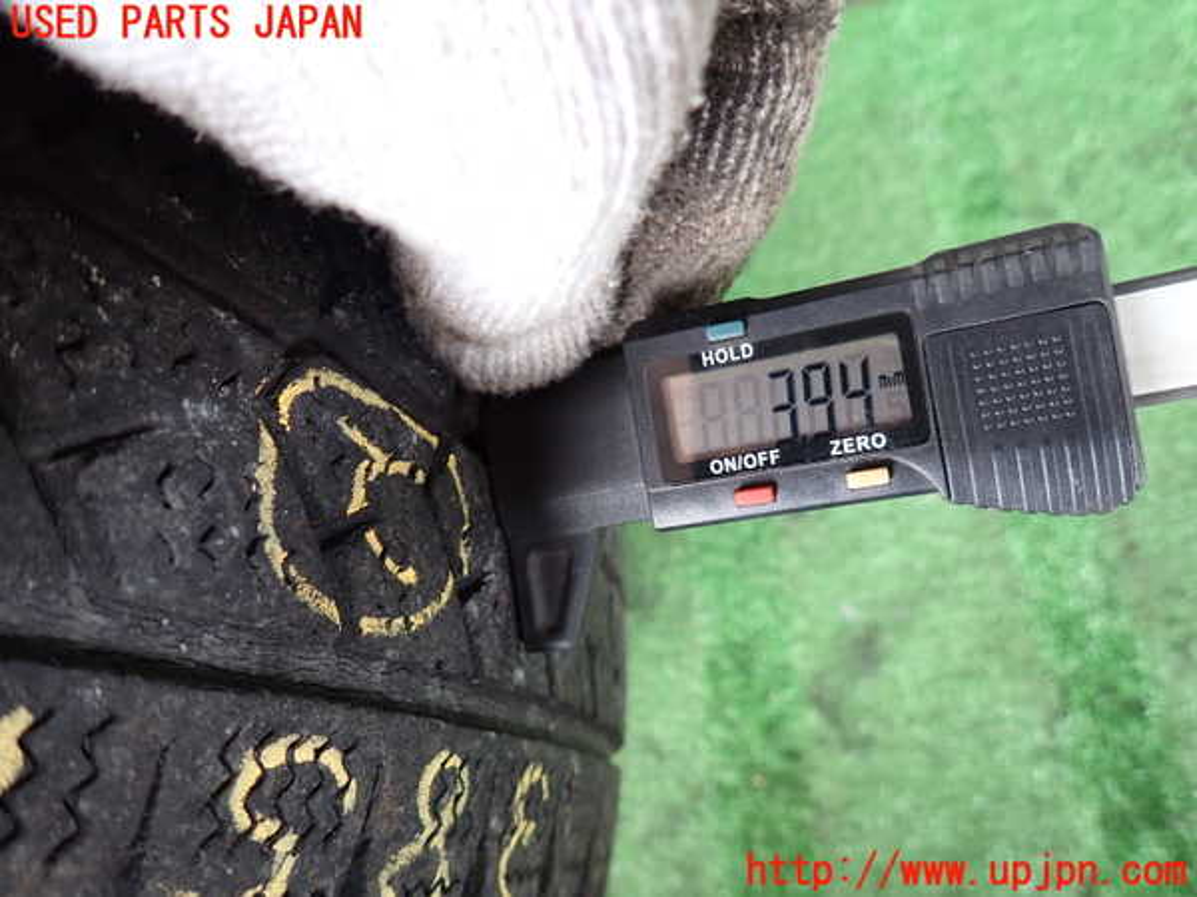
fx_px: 864
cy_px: 448
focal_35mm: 25
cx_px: 598
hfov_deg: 69.4
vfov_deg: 54.9
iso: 200
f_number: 2
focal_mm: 4.5
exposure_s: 1/60
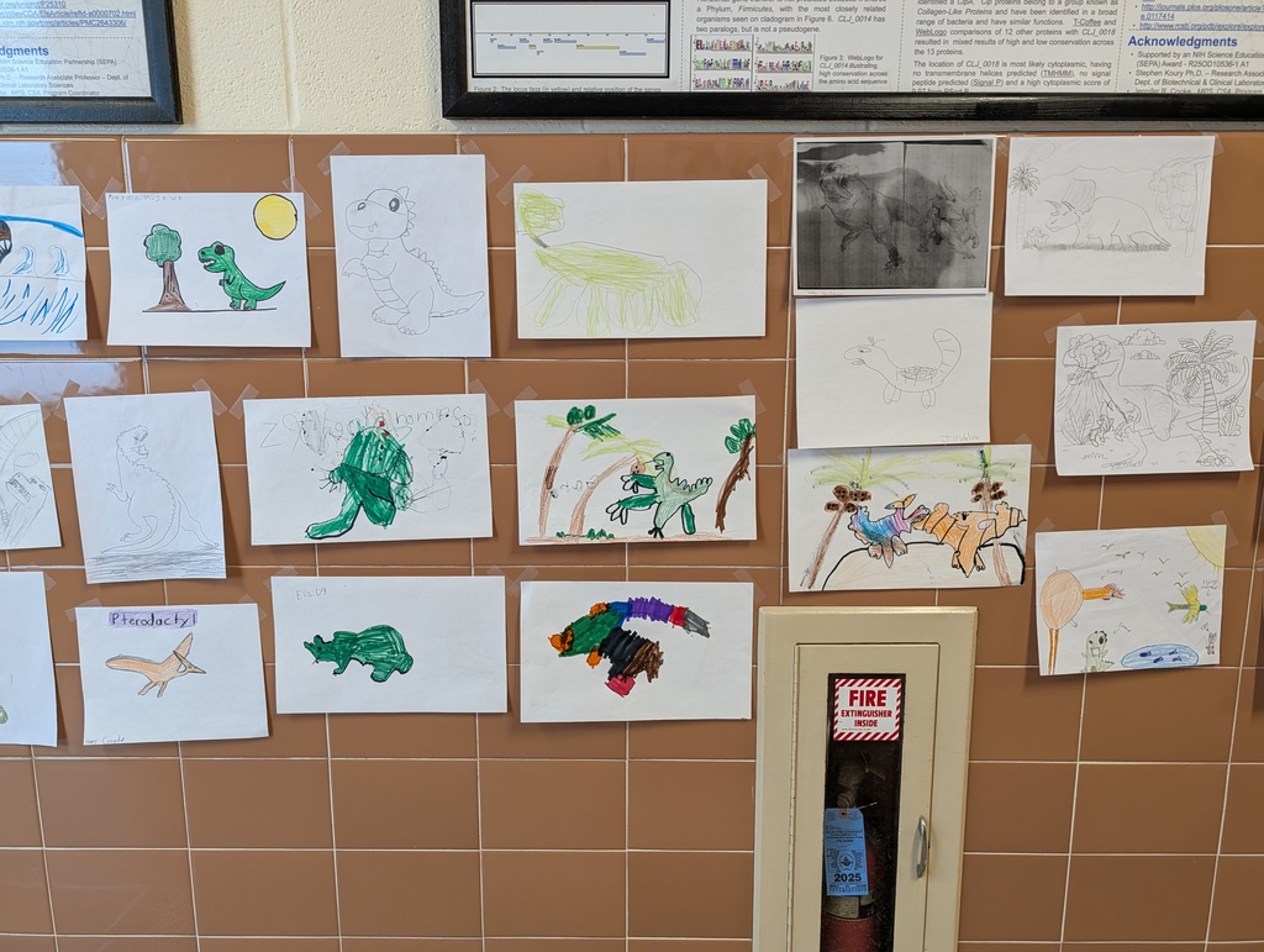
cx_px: 632
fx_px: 878
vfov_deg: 56.9
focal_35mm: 24
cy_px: 476
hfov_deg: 71.5
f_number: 1.68
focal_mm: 6.9
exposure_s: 1/83.5
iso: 224
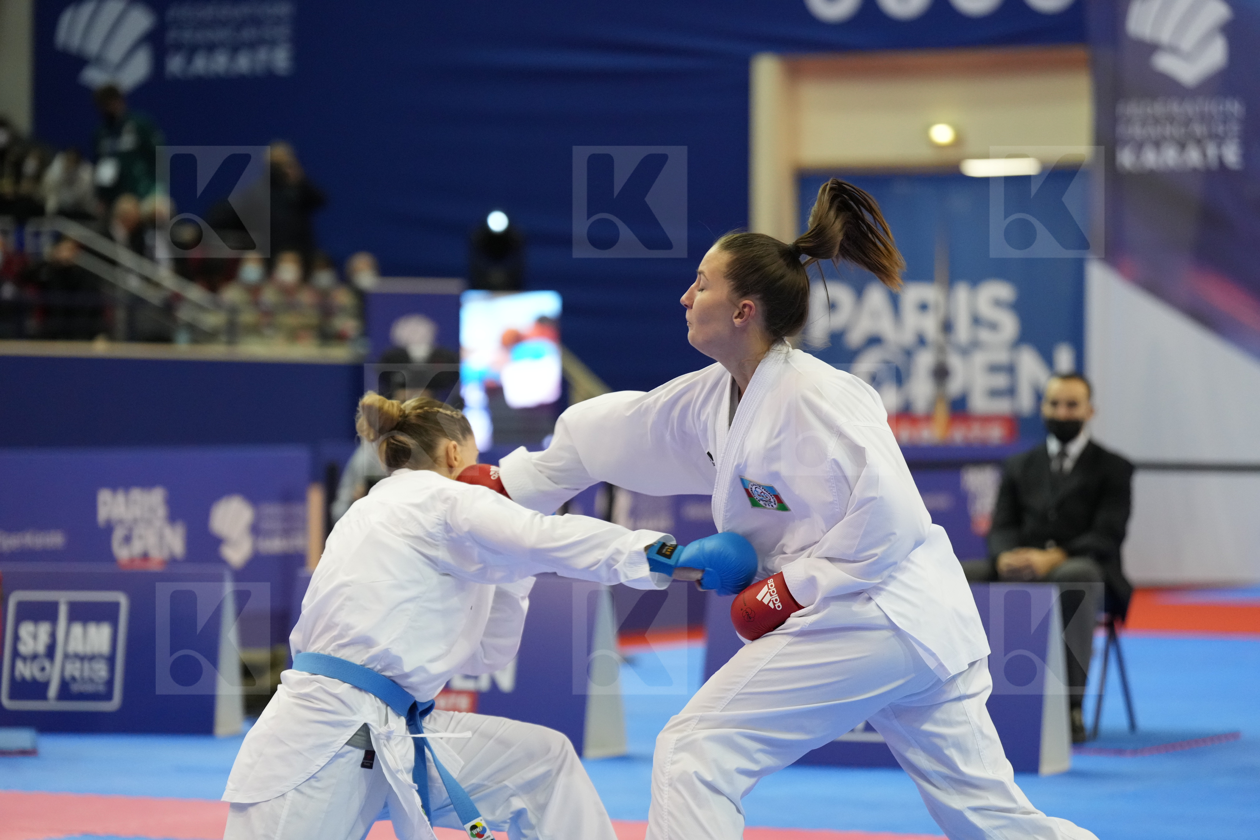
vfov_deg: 11.1
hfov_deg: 16.5
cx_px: 630
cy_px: 420
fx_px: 4339
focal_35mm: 124
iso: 4000
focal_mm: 124
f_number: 2.8
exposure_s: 1/1000
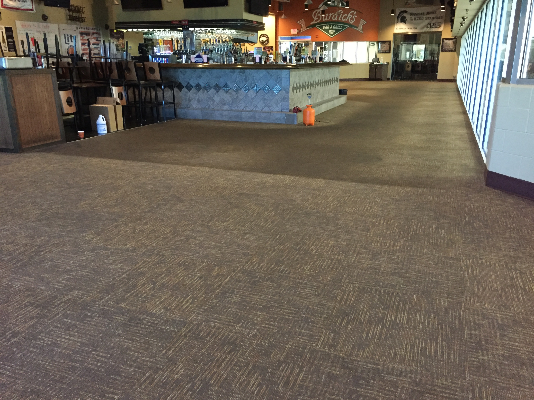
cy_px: 200
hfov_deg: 61.7
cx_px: 267
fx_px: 447
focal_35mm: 29
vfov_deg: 48.2
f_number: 2.2
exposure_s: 1/15
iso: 320
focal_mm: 4.15
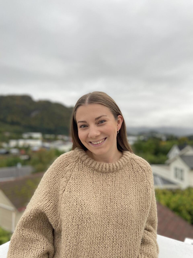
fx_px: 193
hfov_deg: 53.1
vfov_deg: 67.3
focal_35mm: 26
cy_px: 129
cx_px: 96
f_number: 1.8
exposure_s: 1/129
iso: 32
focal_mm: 4.25
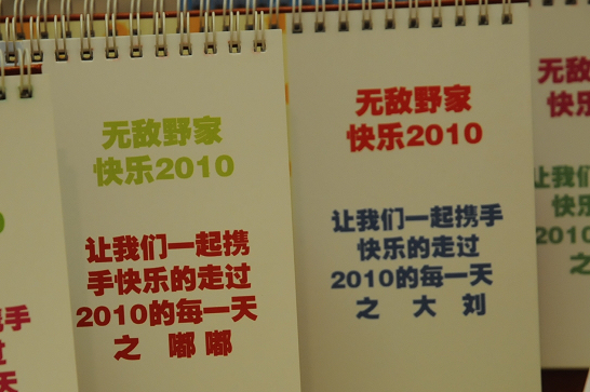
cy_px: 264
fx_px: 3058
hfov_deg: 11.0
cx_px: 251
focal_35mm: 187
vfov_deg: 7.3
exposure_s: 1/13
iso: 800
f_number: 5.6
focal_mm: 85
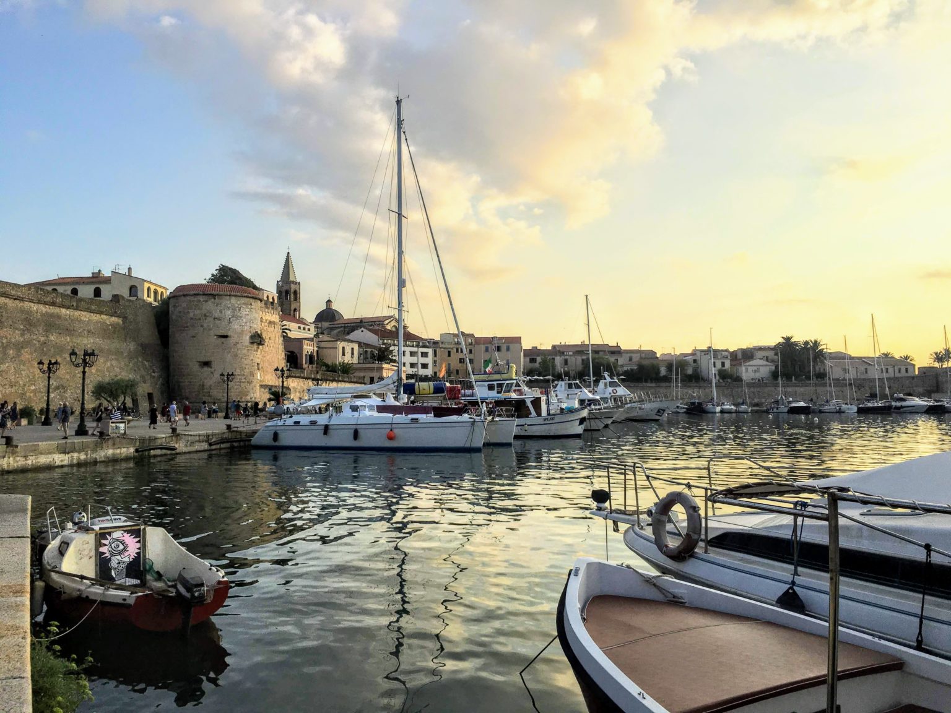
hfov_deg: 61.7
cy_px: 356
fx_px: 797
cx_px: 476
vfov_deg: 48.2
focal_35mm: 29
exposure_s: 1/1972
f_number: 2.2
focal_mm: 4.15
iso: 25
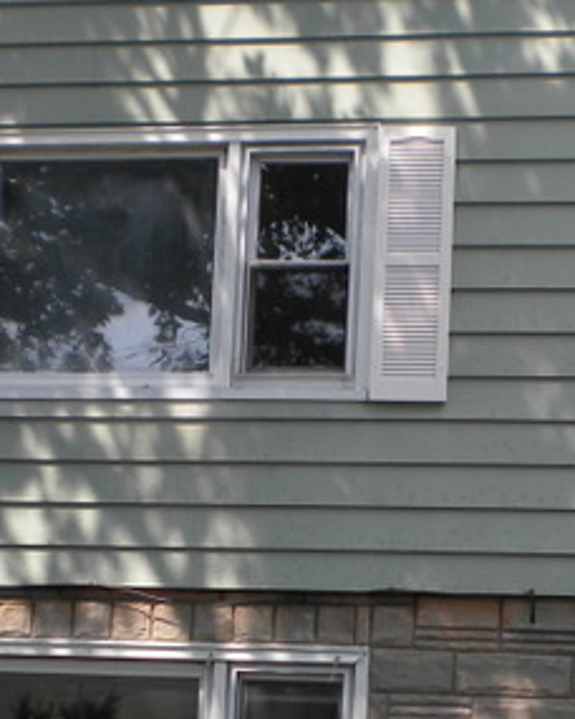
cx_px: 411
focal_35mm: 96
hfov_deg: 16.0
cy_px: 525
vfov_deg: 19.8
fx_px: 2042
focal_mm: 6.3
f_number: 4.6
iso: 80
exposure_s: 1/333
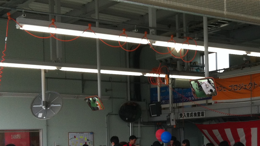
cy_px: 144
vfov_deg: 14.5
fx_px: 565
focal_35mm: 82
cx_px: 200
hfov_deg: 25.5
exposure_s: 1/267
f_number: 2.8
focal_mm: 3.85
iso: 80
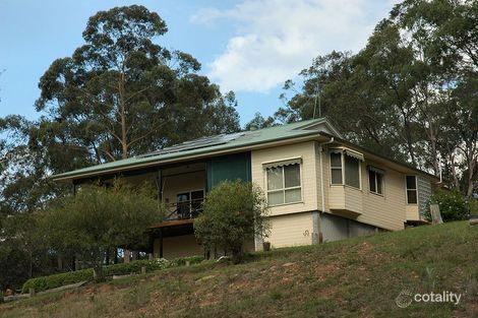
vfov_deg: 16.2
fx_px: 1115
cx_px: 239
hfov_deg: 24.2
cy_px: 159
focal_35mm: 84
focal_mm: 56
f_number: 8
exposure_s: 1/250
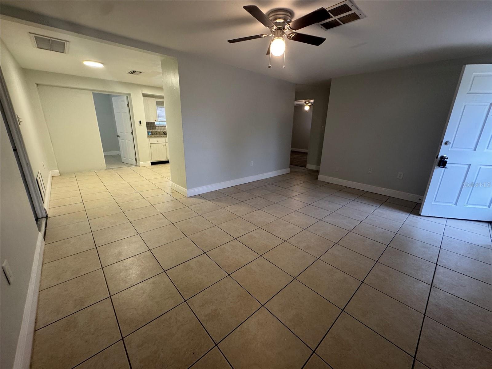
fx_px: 199
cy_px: 184
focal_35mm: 14
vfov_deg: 85.7
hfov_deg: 102.1
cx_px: 246
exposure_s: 1/60
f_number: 2.2
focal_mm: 2.22
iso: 200
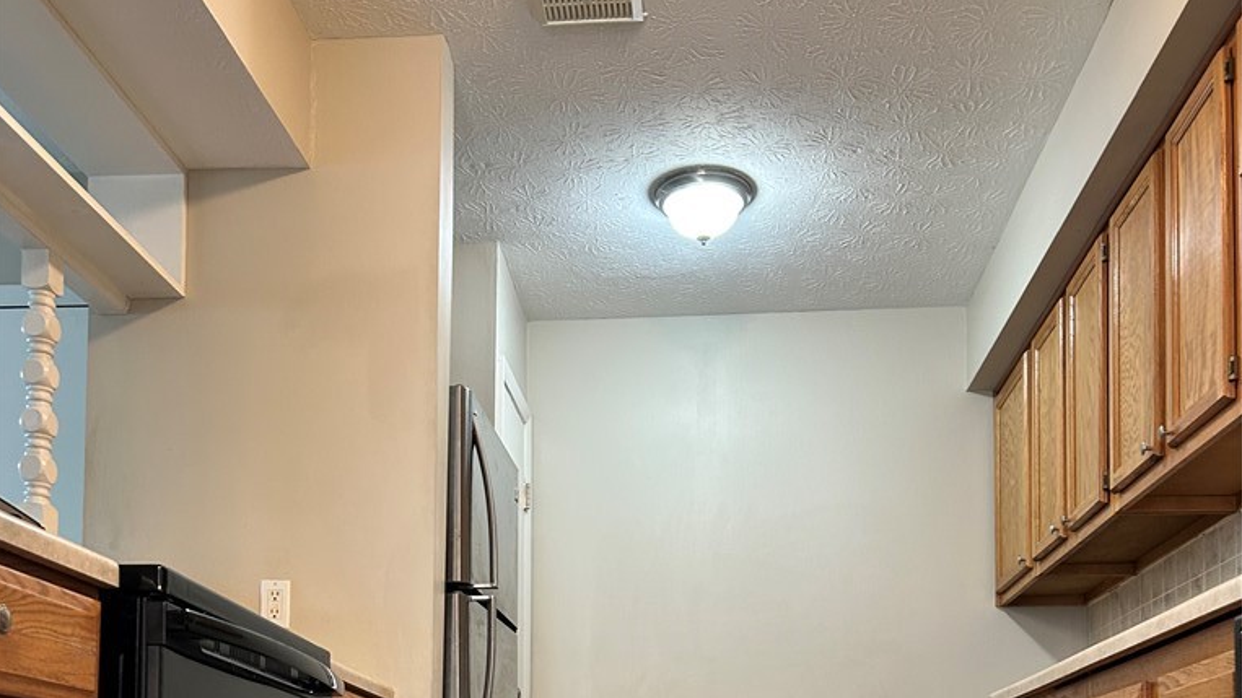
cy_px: 750
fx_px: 1251
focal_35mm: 38
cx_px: 619
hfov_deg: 52.8
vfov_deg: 28.6
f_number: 1.5
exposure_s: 1/60
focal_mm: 5.7
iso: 125
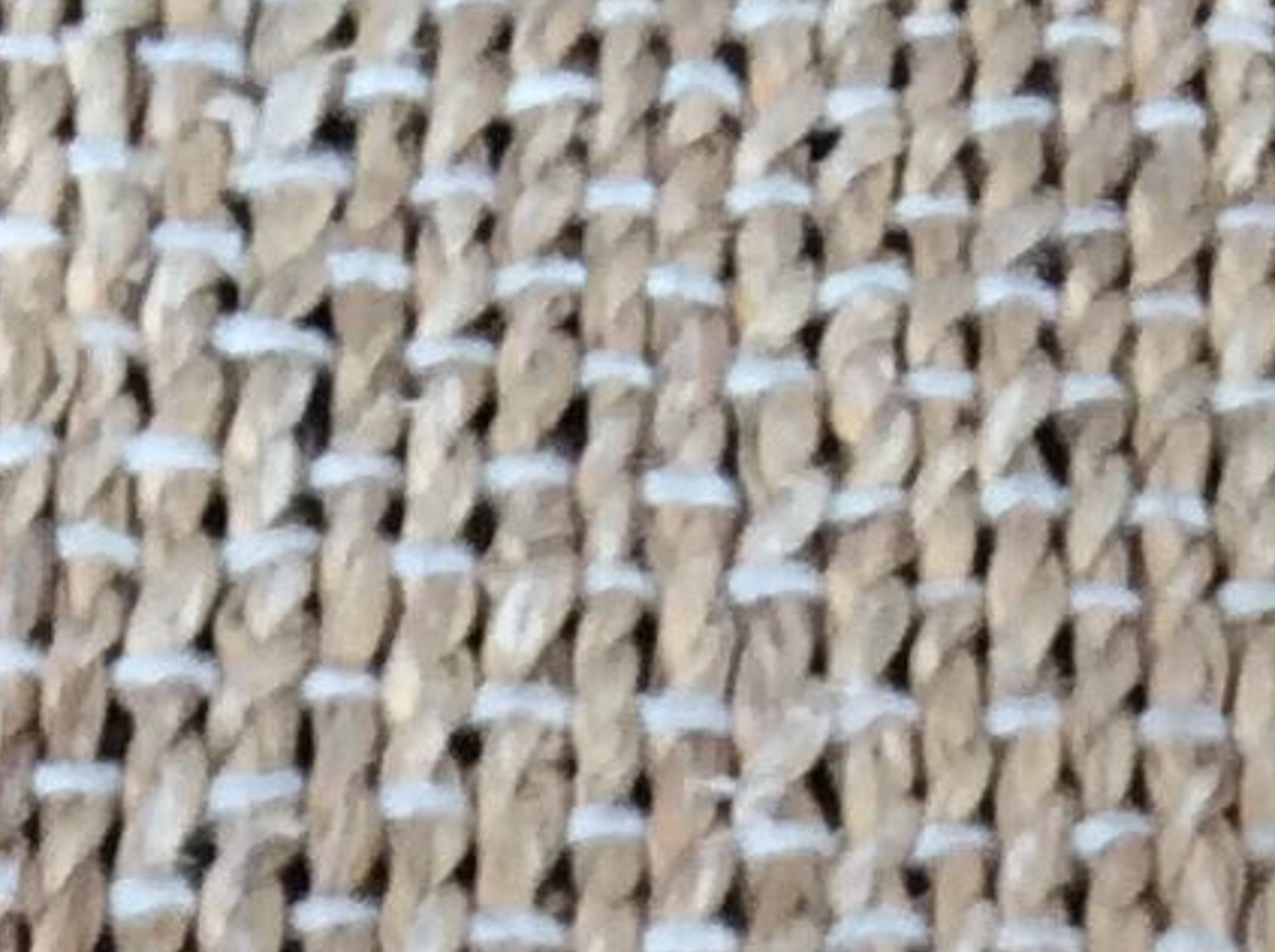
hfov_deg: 10.1
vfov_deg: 7.0
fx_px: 7209
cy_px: 2470
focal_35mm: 196
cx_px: 636
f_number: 2.4
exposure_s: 1/25
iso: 64
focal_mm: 3.3
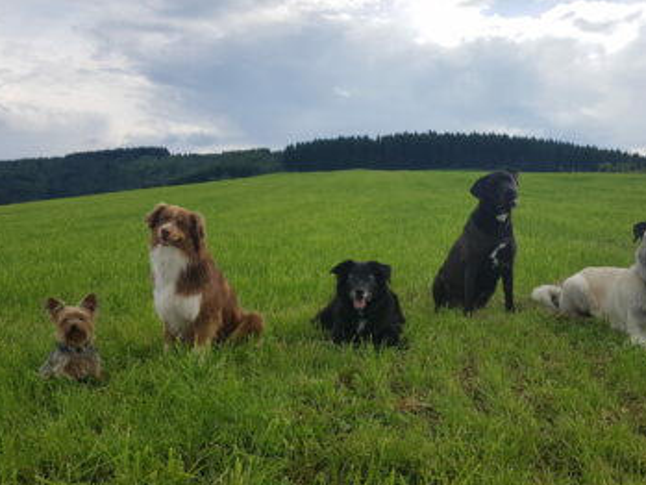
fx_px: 579
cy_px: 270
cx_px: 376
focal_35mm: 31
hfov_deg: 58.0
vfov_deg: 45.4
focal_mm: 4.2
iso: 50
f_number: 1.7
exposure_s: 1/2036
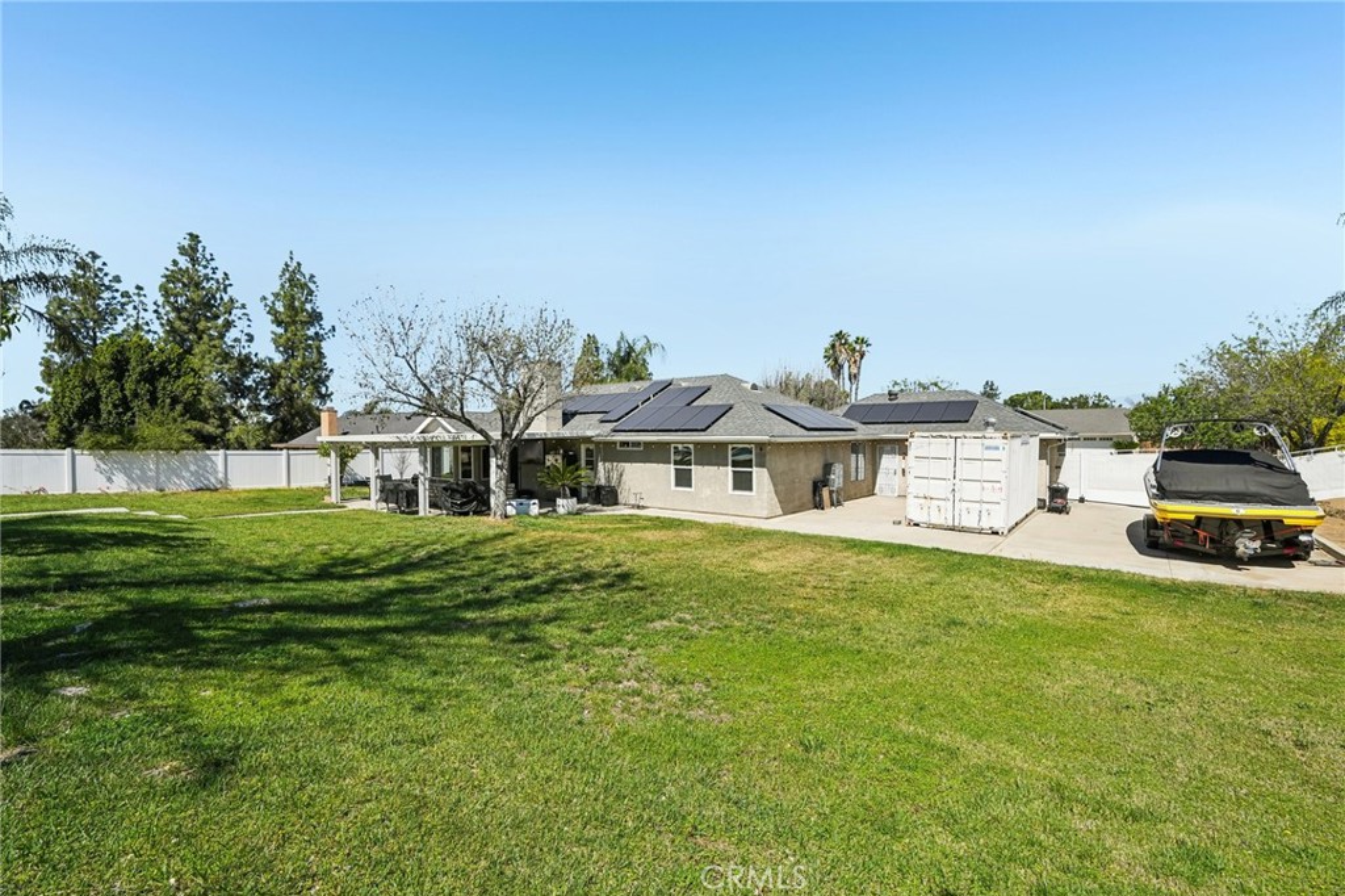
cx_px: 672
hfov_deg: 96.8
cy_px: 448
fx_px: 598
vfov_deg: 73.7
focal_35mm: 16
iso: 400
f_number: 8
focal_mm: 16
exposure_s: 1/1500
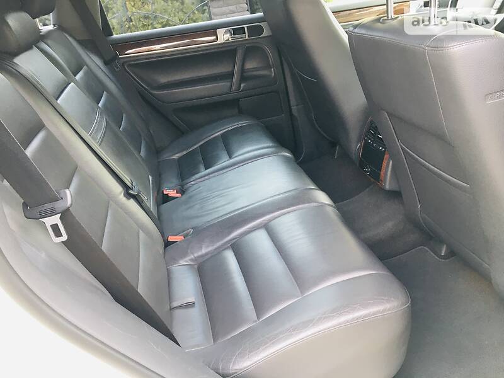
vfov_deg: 48.2
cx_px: 252
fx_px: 422
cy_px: 189
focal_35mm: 29
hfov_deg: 61.7
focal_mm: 4.2
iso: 80
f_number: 2.2
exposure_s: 1/33
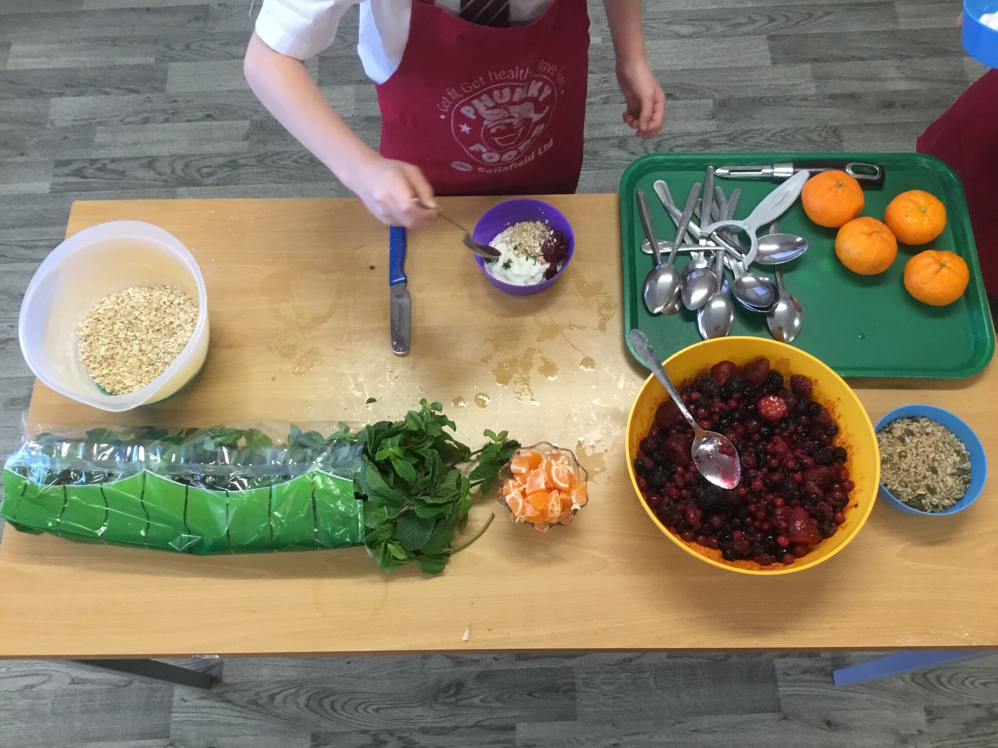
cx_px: 499
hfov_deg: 58.4
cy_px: 374
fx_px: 894
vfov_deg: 45.4
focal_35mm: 31
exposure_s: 1/33
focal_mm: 3.3
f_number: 2.4
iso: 125
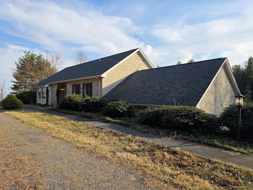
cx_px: 126
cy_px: 95
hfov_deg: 73.9
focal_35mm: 23
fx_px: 168
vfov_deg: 58.9
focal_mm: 6.3
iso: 80
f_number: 1.7
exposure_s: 1/3677
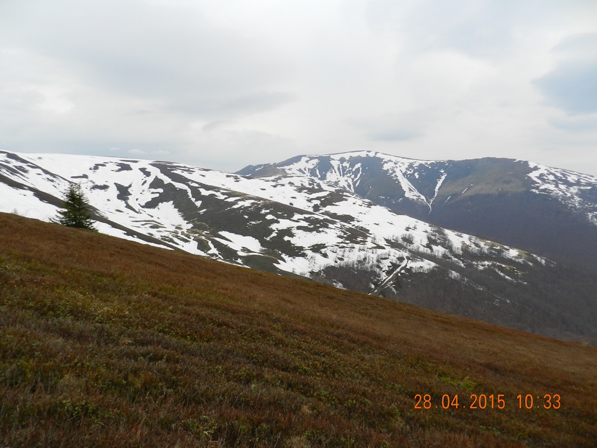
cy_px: 224
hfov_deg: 73.9
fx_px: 397
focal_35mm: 23
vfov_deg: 58.9
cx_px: 298
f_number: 3.4
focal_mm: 4
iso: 160
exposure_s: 1/800
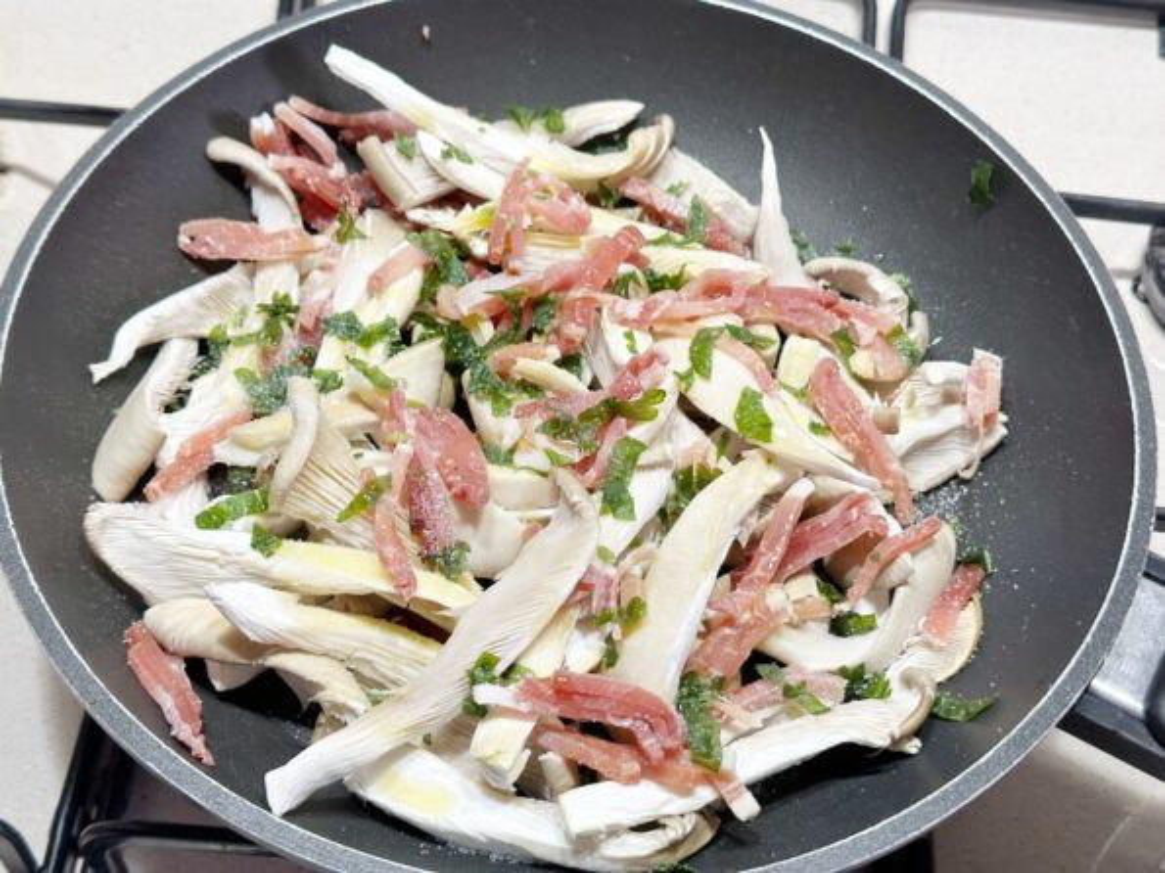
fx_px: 1615
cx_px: 582
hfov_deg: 39.7
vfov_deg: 30.3
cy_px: 436
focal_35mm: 48
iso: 160
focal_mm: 6.86
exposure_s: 1/50
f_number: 1.78
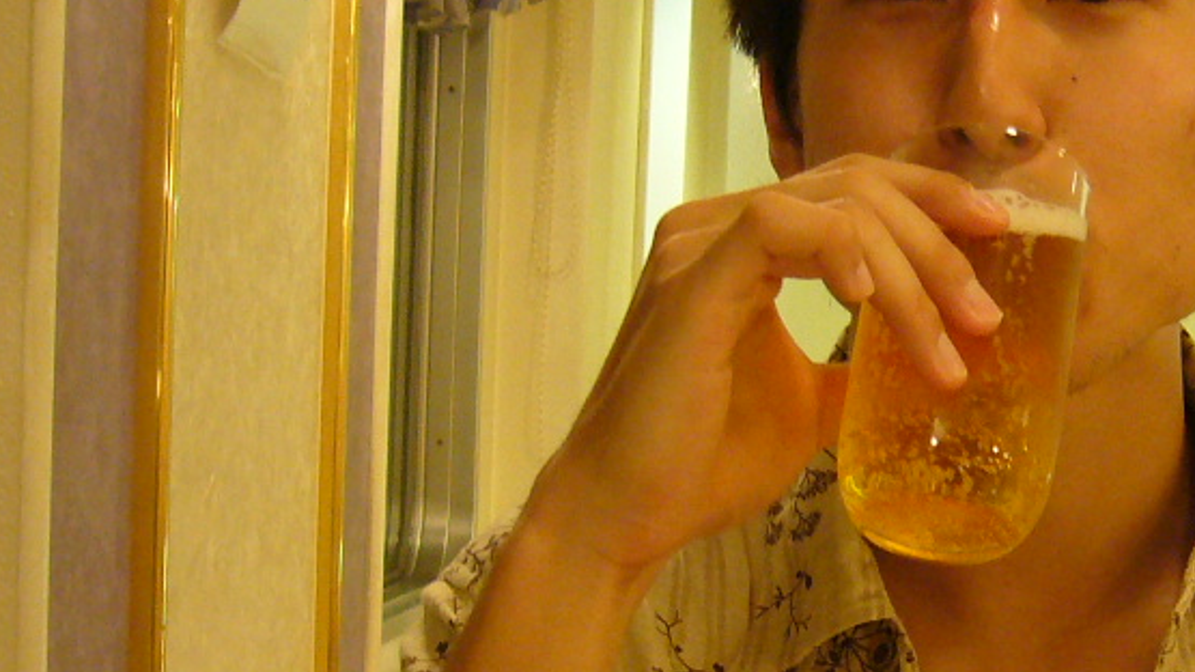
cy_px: 554
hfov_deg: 23.6
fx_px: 2788
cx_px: 1068
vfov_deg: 13.7
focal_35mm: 88
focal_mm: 5.8
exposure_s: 1/8
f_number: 2.8
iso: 200
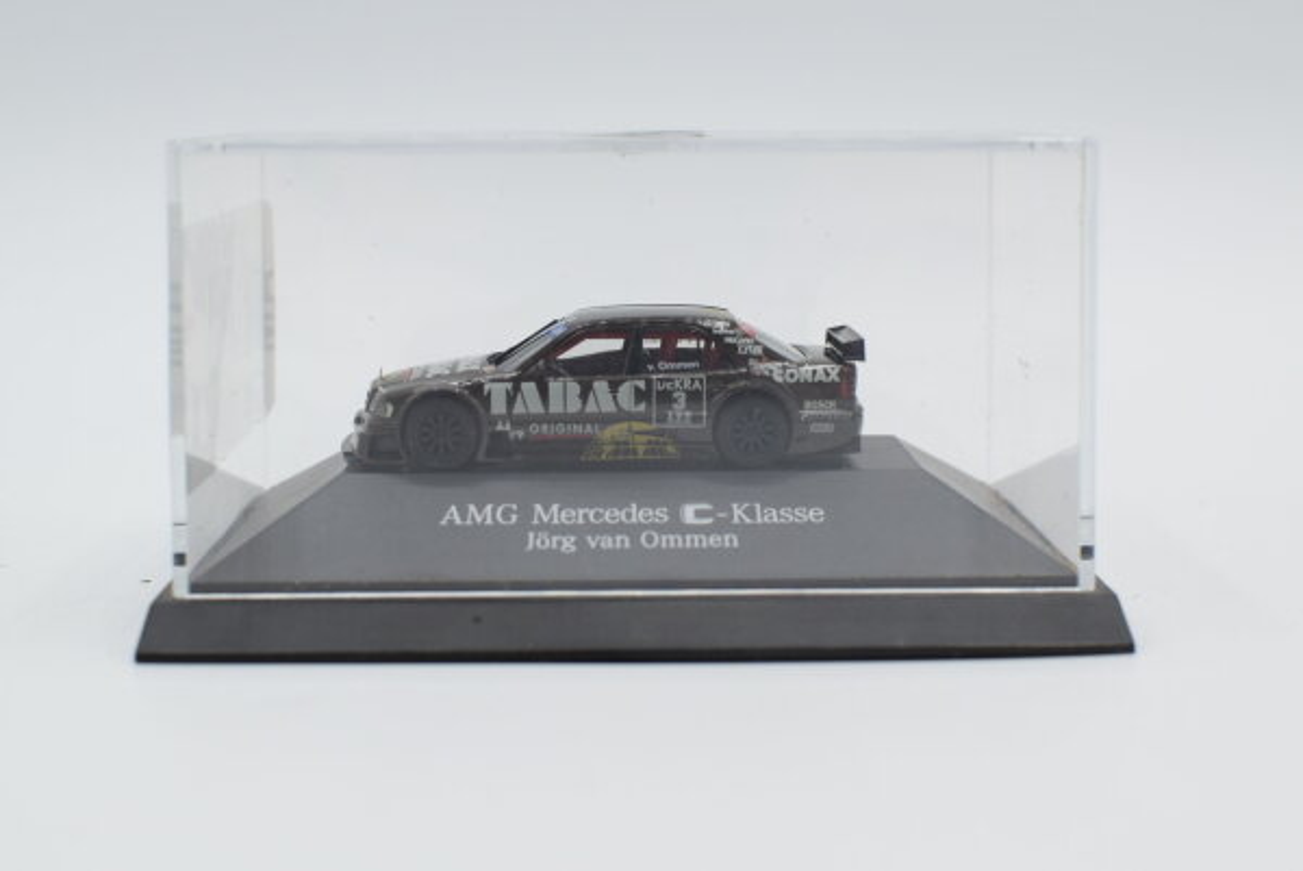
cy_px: 436
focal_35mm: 52
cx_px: 652
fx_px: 1902
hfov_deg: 37.8
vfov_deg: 25.8
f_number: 8
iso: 250
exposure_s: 1/160
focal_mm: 35
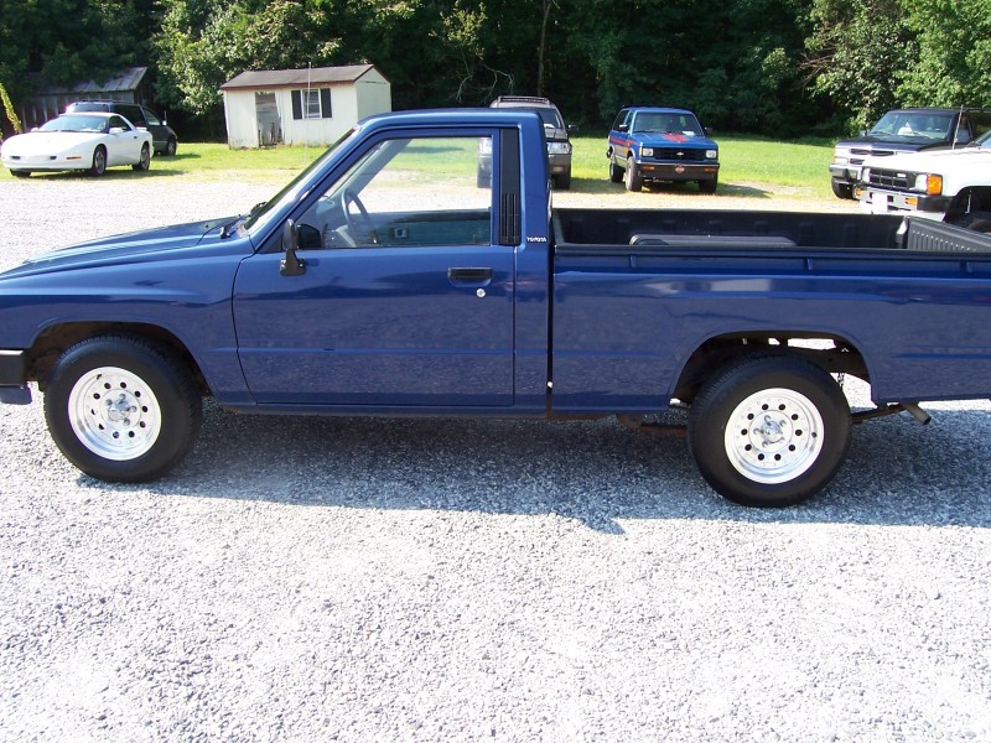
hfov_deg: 54.0
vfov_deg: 41.8
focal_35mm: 34
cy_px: 372
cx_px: 496
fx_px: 973
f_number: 5.6
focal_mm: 5.6
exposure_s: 1/180
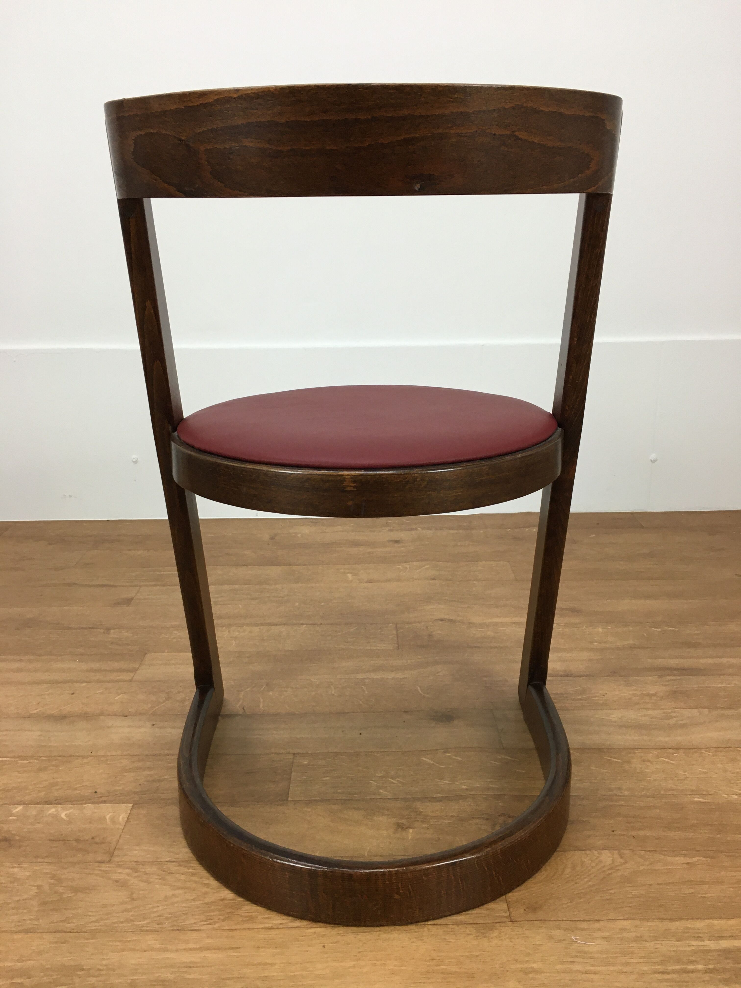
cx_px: 370
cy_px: 494
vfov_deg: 61.7
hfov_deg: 48.2
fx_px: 828
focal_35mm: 29
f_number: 2.2
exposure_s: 1/33
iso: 50
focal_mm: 4.15
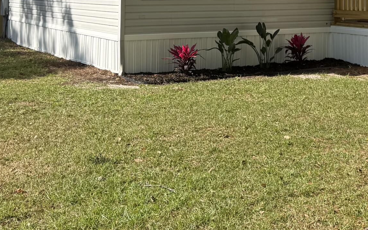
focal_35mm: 67
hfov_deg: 30.4
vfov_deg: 18.6
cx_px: 250
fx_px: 672
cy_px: -28
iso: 100
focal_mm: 6.76
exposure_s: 1/3425
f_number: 1.78
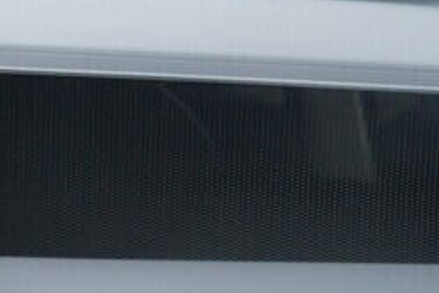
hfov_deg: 12.7
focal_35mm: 149
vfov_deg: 9.2
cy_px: 216
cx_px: -315
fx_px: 1818
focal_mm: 24
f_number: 2.8
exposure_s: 1/40
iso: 125
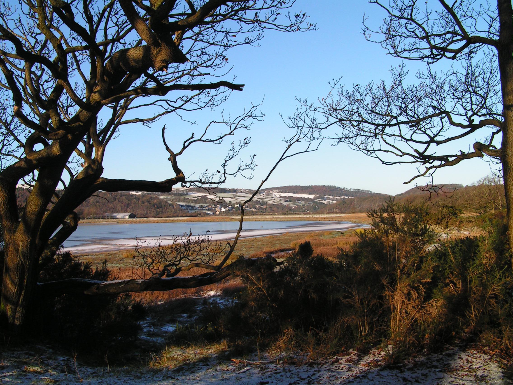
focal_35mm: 38
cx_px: 256
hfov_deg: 49.0
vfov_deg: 37.7
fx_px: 563
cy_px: 192
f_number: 5.6
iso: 50
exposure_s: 1/200
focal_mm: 6.3
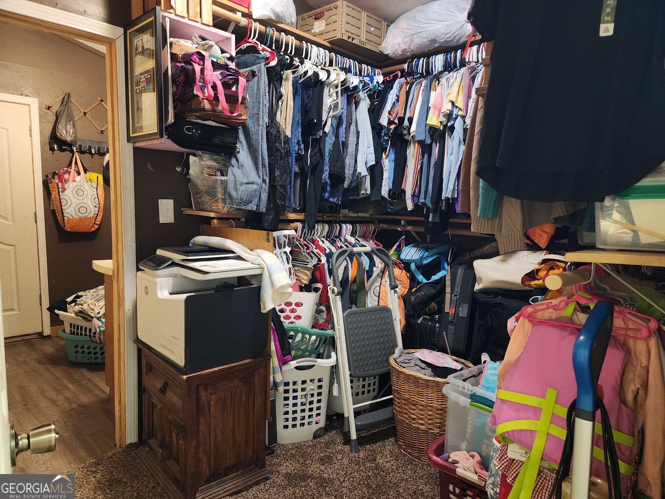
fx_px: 442
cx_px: 332
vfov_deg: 58.9
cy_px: 250
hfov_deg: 73.9
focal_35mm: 23
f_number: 1.8
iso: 800
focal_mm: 6.4
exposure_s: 1/24
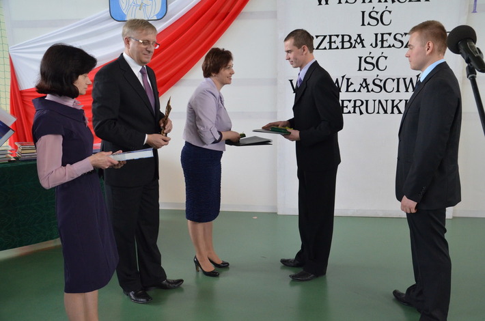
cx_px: 242
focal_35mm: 32
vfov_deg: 41.5
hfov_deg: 59.6
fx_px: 423
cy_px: 160
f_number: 5.6
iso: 1600
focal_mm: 21
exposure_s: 1/125
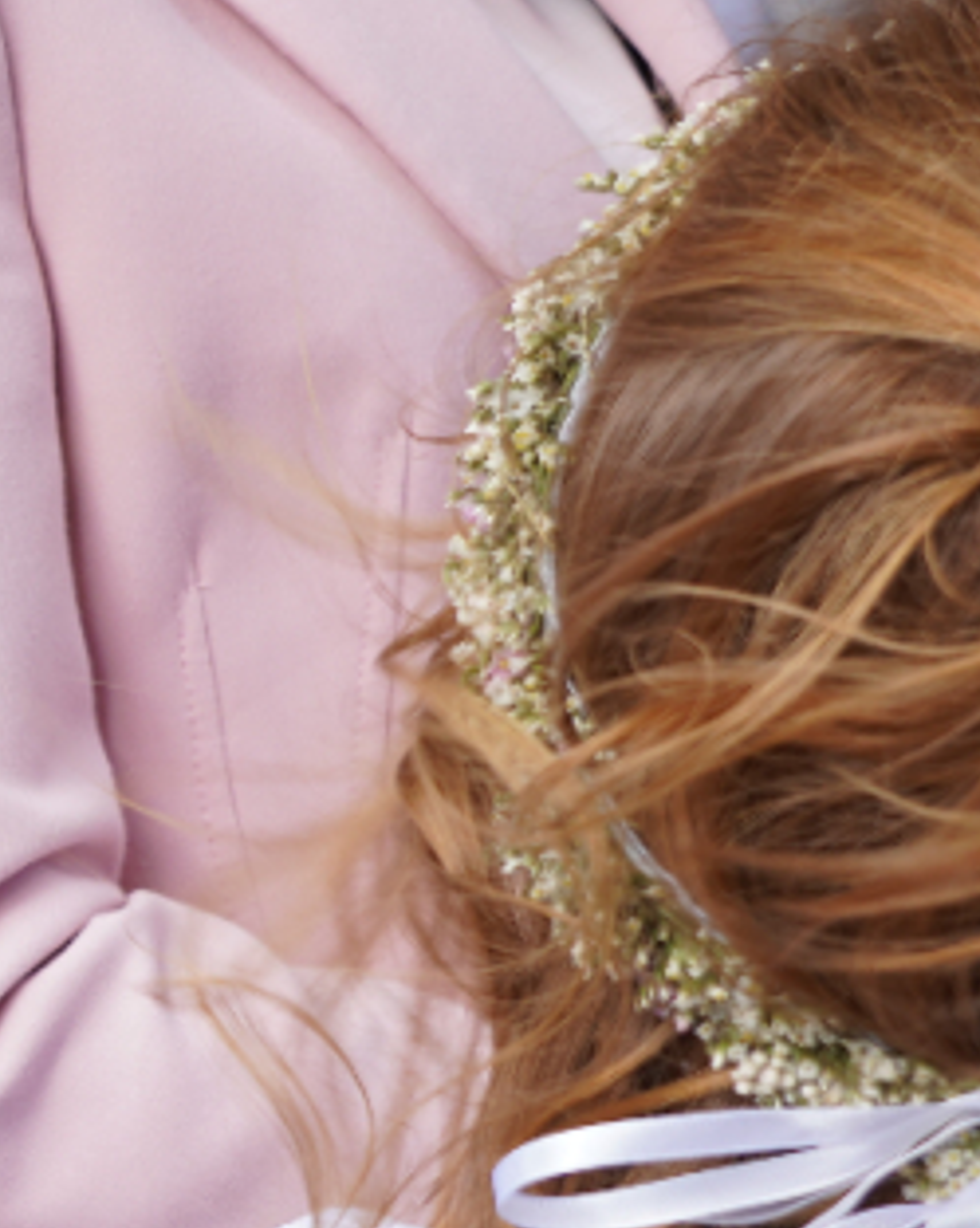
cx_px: -1326
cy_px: 675
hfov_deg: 9.9
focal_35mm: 137
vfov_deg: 14.1
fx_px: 4974
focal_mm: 35
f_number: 5.6
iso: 160
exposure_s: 1/100
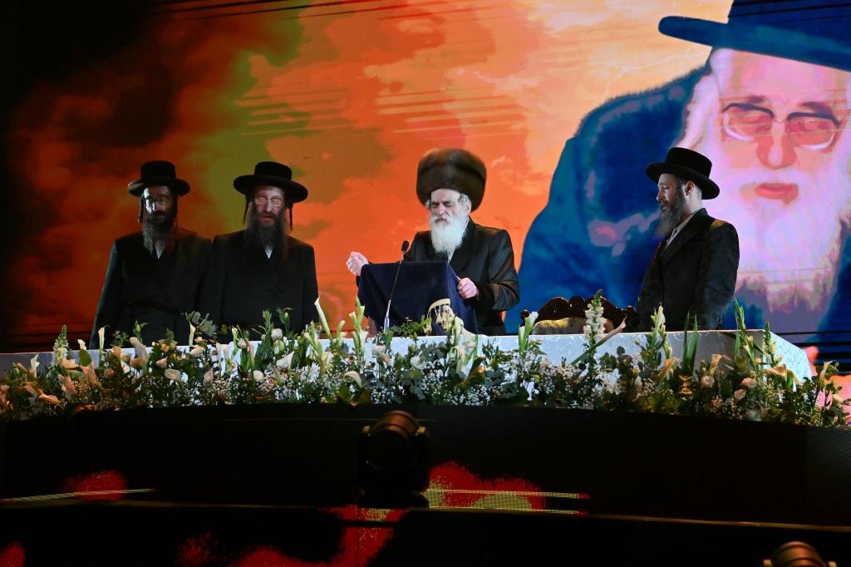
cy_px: 284
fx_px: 2647
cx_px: 426
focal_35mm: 112
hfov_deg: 18.3
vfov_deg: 12.2
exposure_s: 1/640
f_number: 2.8
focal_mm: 75
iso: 320
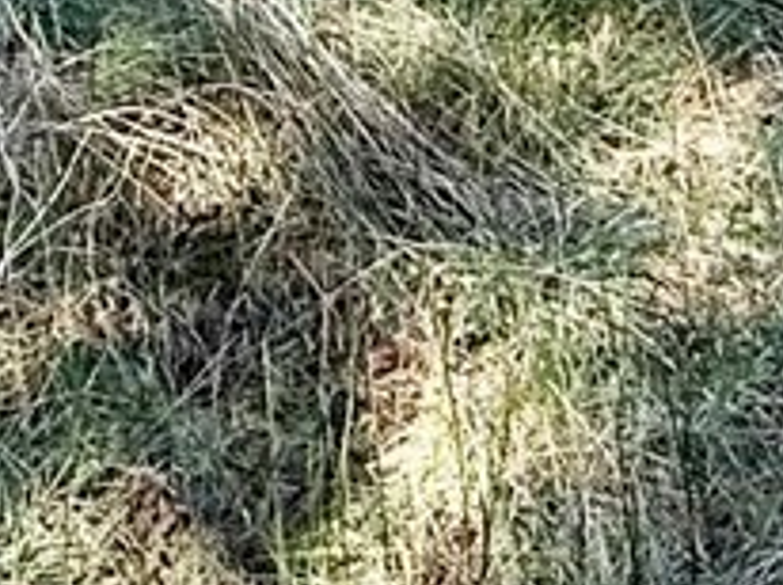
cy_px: -862
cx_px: 418
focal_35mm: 109
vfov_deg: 11.1
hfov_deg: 18.1
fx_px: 2463
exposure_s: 1/1087
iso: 50
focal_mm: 2.22
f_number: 2.2
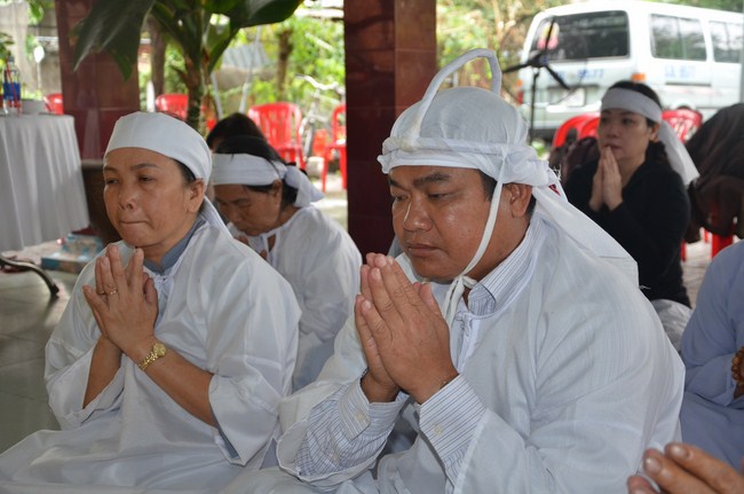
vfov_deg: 25.7
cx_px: 372
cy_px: 247
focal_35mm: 52
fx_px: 1083
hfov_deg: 37.9
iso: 640
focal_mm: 35
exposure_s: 1/160
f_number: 4.5
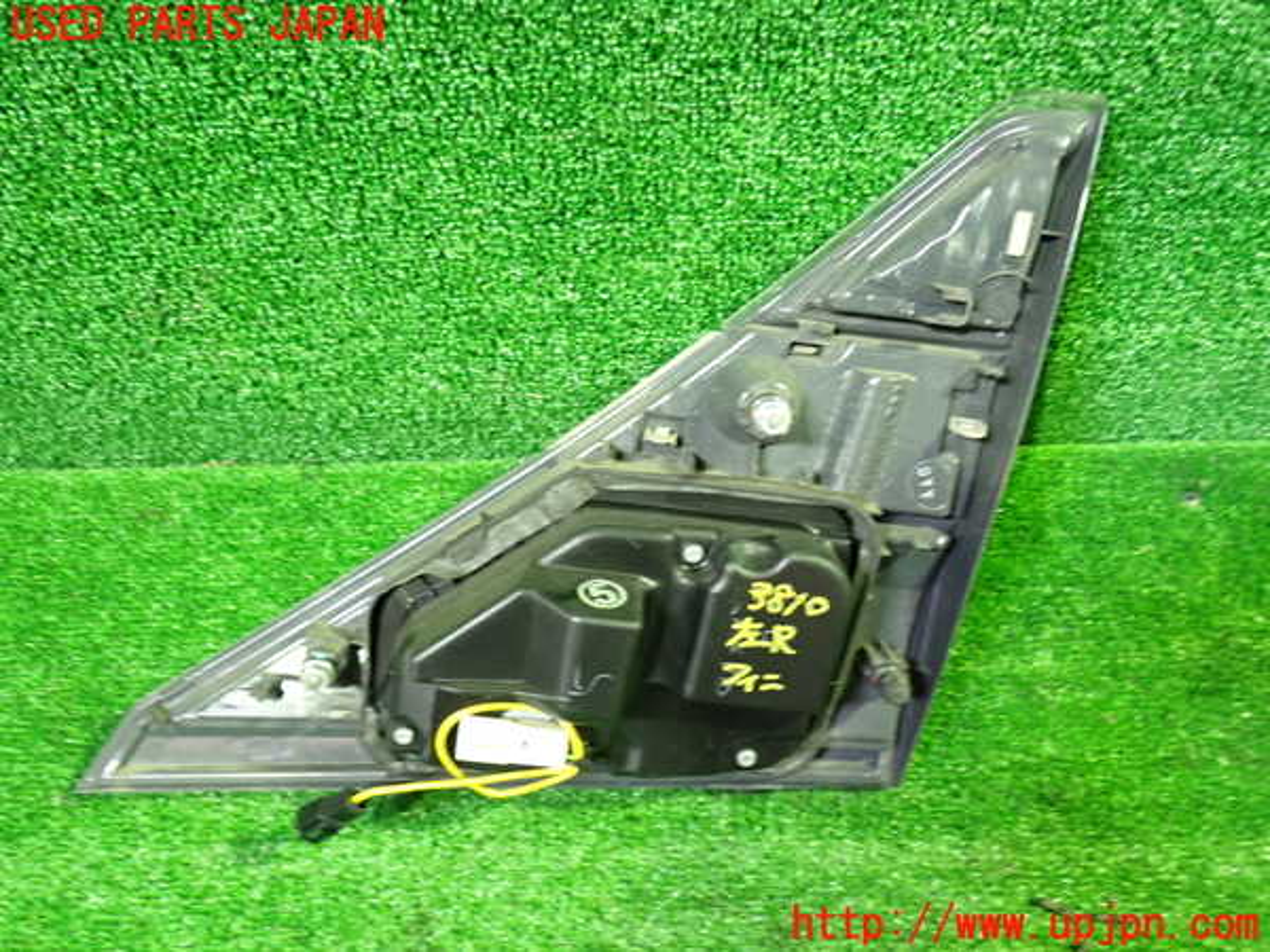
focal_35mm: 30
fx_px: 1101
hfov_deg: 60.0
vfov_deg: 46.8
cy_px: 476
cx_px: 635
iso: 800
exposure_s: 1/20
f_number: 2.3
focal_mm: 5.4
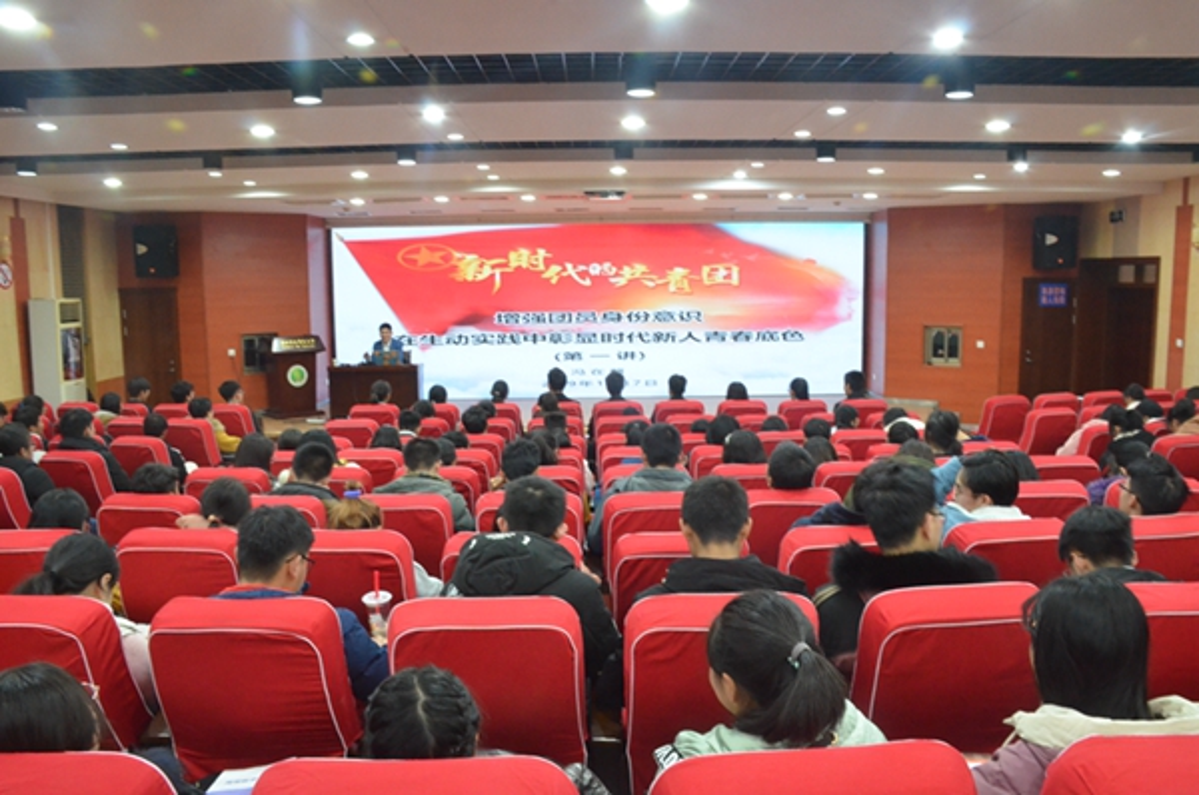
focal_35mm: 30
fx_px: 998
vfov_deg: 43.5
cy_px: 398
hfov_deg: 62.0
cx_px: 600
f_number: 3.5
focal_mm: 20
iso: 3200
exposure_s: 1/8
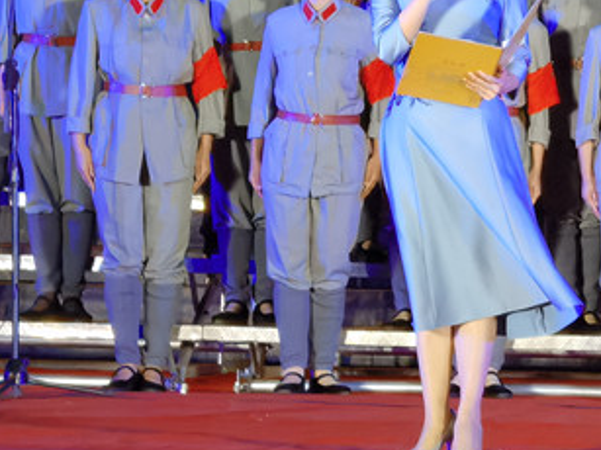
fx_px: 4269
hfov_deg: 8.0
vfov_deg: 6.0
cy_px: -19
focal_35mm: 246
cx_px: 752
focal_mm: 6.67
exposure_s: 1/119
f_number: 1.9
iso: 125
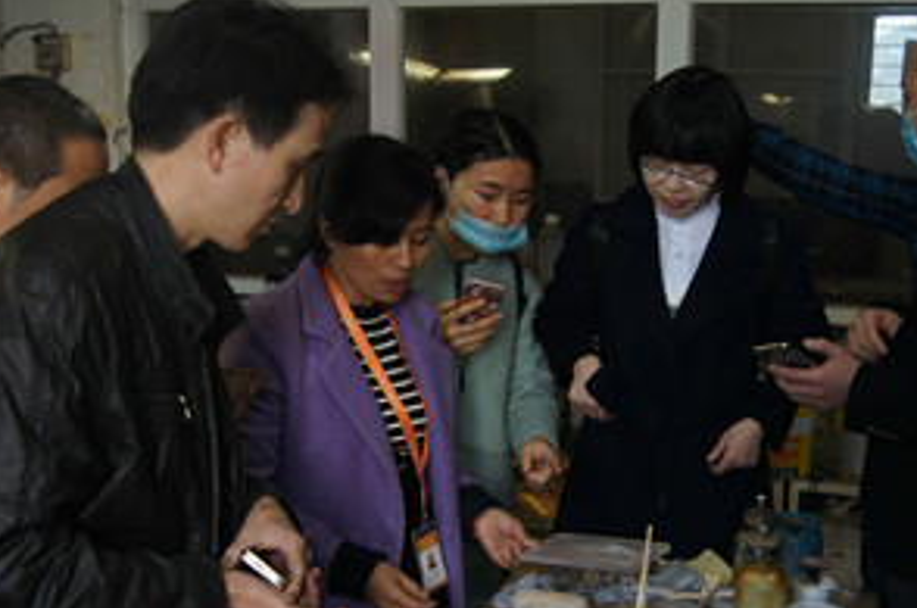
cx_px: 580
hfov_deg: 38.7
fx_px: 1297
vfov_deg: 26.0
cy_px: 461
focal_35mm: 51
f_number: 4
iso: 400
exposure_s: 1/40
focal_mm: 20
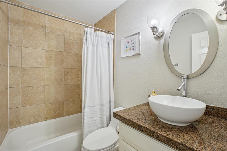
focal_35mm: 15
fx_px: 95
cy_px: 76
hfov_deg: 100.4
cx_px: 114
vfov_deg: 77.3
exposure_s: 1/10
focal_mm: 10
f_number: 8
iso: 400
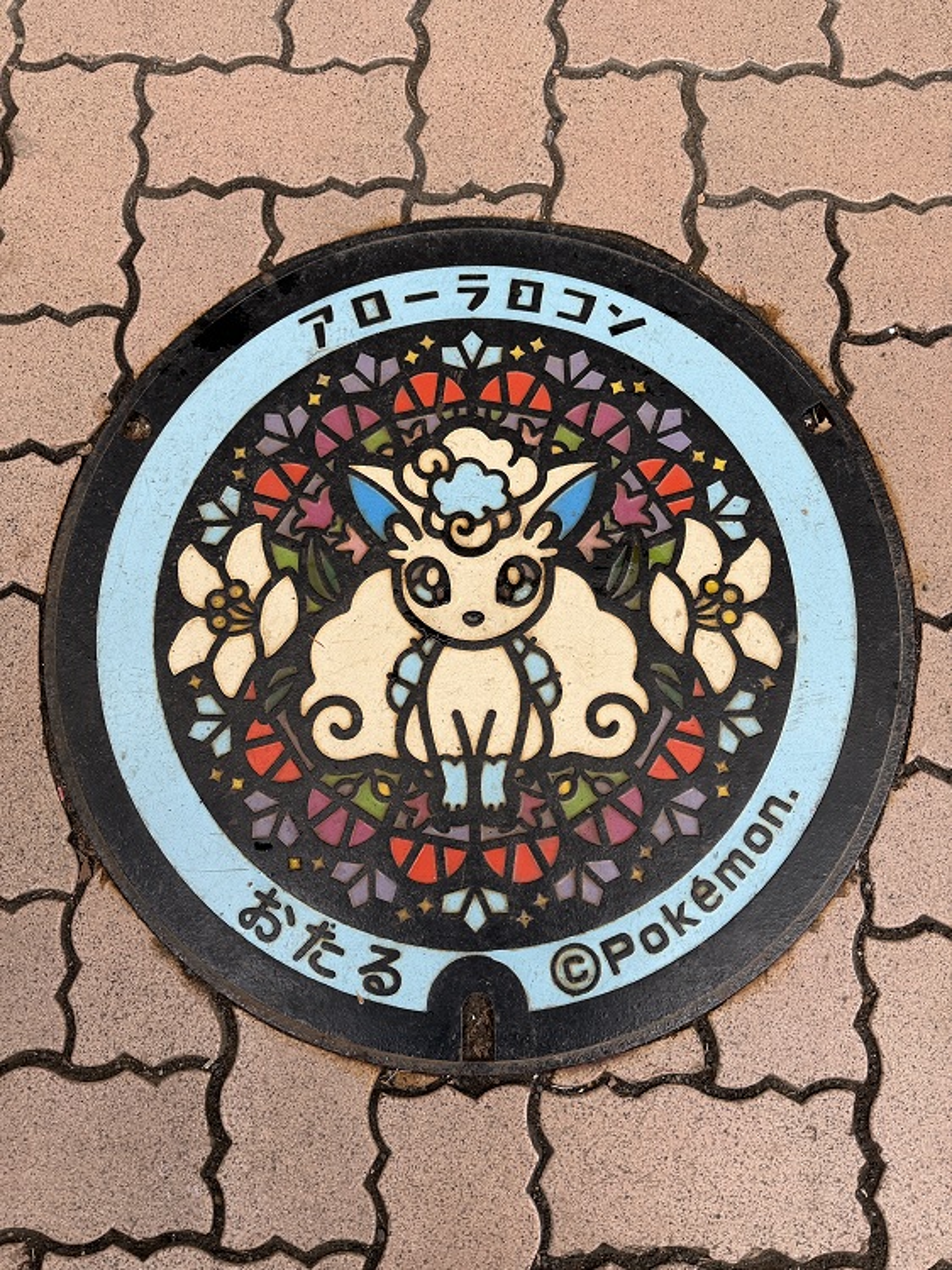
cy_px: 635
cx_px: 476
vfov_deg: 71.6
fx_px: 881
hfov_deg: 56.8
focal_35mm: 24
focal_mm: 6.76
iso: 125
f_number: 1.78
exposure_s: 1/121
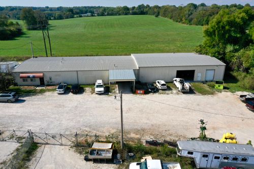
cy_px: 84
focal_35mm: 28
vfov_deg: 46.4
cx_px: 127
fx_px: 197
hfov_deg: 65.5
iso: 100
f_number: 11
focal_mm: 10.26
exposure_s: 1/320
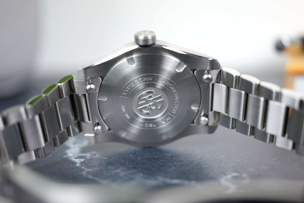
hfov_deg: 54.4
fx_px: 296
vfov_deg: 37.9
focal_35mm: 35
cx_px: 152
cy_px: 102
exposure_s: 1/250
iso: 2000
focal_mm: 35
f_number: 2.8
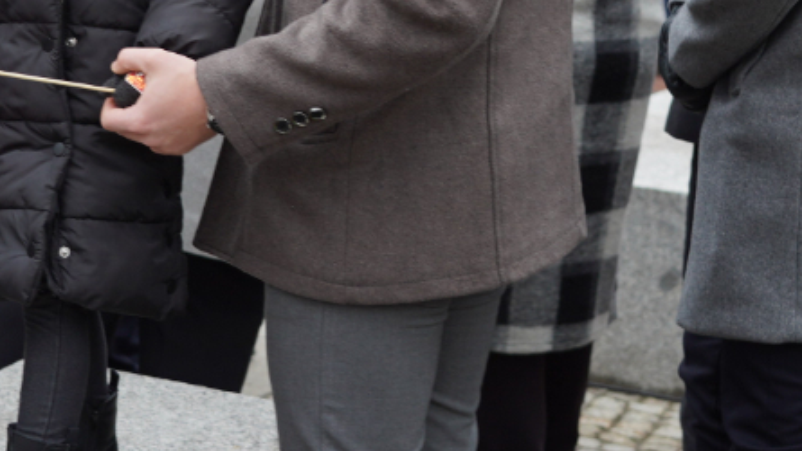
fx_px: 3189
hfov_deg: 14.3
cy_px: -86
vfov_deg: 8.0
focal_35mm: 150
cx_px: 422
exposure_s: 1/100
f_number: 4
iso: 200
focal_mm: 49
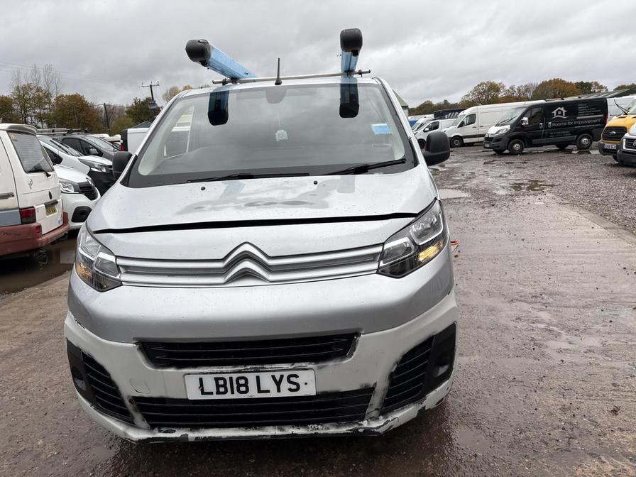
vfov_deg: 53.1
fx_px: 478
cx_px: 318
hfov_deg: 67.3
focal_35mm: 26
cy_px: 238
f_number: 1.6
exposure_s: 1/756
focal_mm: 5.96
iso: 50
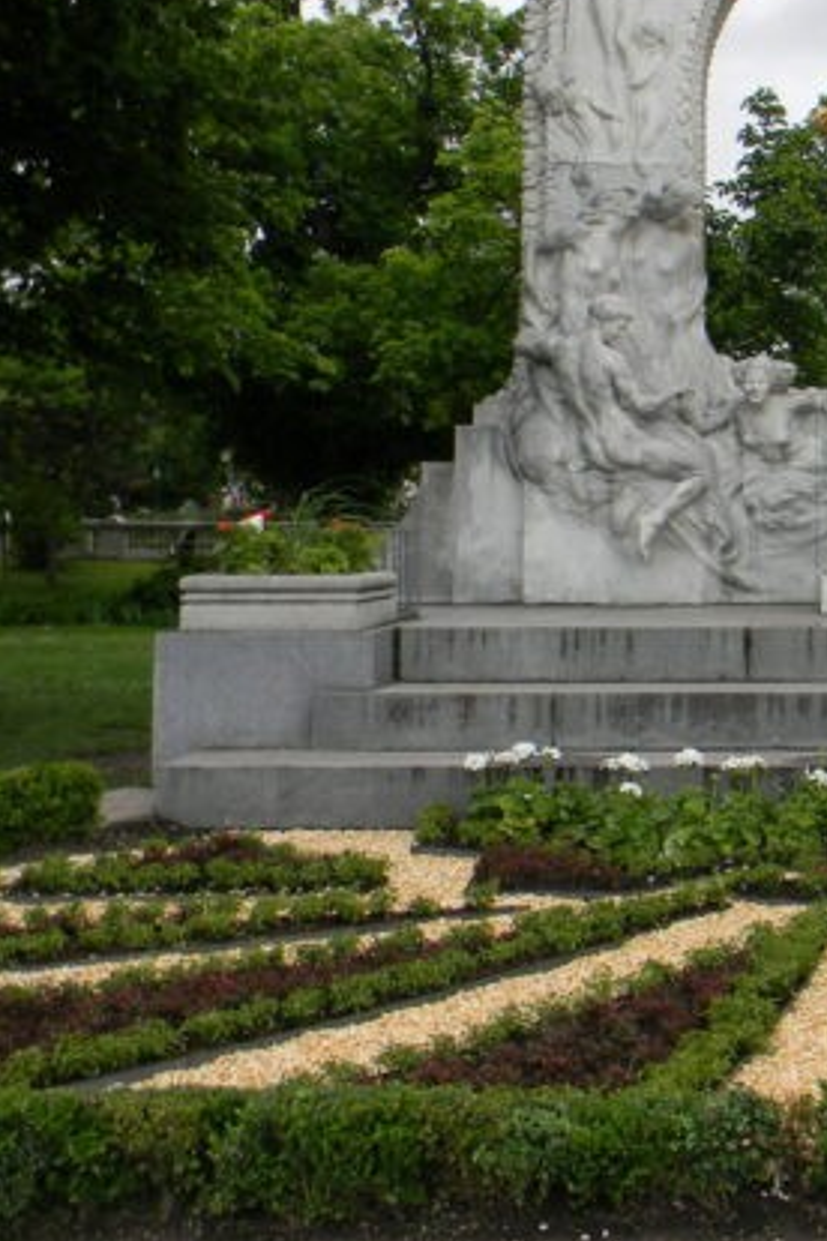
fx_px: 1861
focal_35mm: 54
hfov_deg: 23.5
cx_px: 908
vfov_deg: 36.7
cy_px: 483
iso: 80
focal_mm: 5
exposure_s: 1/522
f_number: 3.5
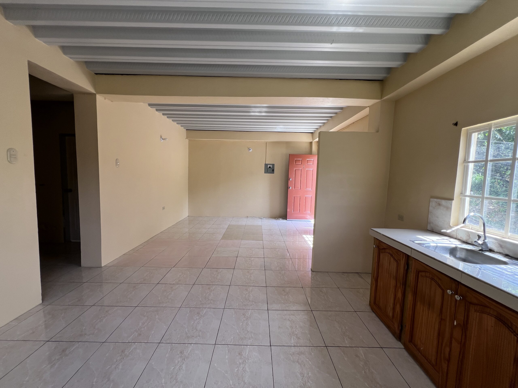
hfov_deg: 106.2
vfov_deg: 89.9
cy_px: 194
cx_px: 259
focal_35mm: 13
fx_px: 195
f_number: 1.8
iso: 32
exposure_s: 1/99
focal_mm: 1.57
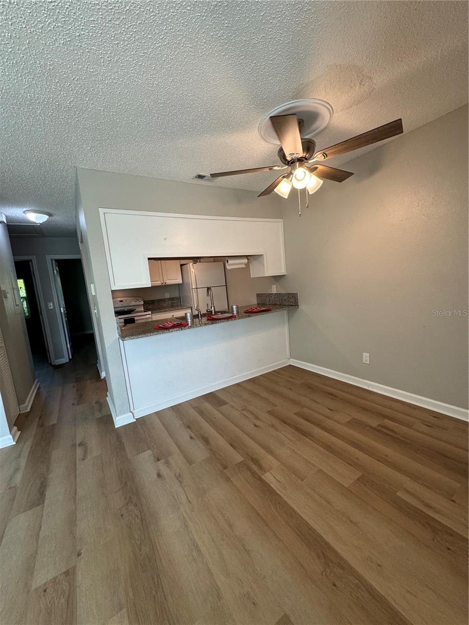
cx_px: 234
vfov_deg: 102.1
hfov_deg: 85.7
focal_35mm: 14
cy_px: 312
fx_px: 253
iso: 160
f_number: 2.2
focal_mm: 2.22
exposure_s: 1/120
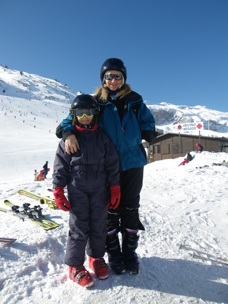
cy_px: 152
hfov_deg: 49.7
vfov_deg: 63.4
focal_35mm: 28
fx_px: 246
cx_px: 114
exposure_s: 1/125
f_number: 7
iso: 64
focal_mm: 4.9
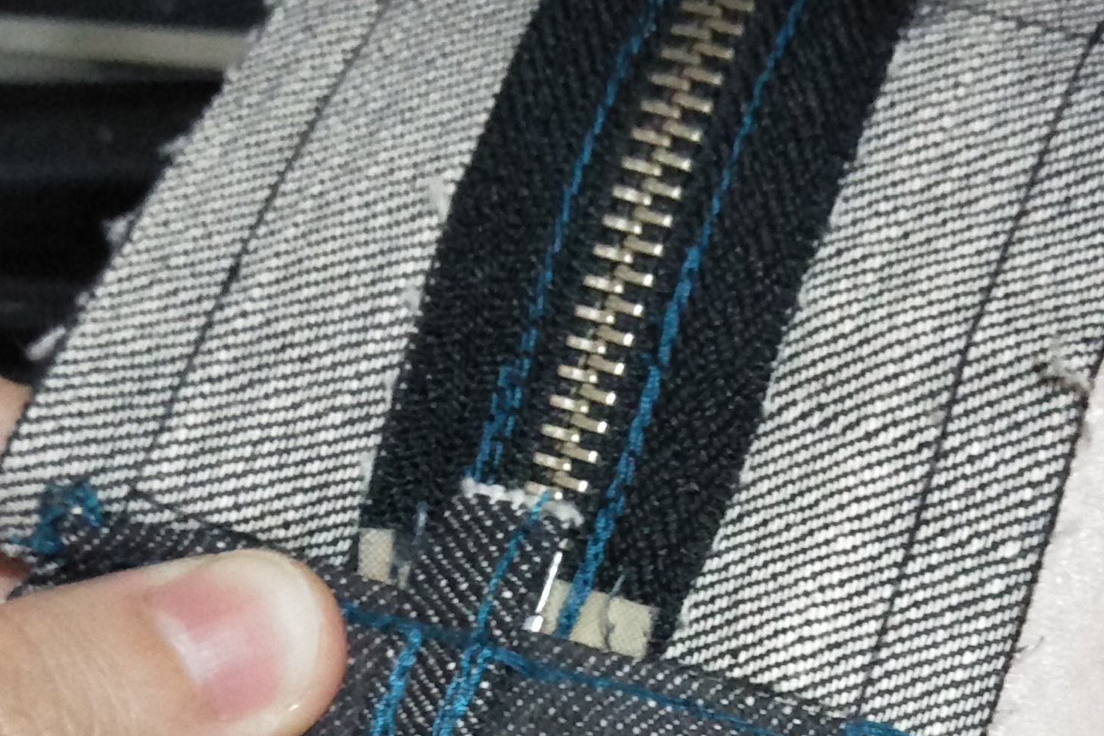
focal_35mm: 59
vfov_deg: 21.1
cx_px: 695
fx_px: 1809
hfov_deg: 33.8
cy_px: 932
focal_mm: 3.46
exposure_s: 1/14
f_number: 2.2
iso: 920
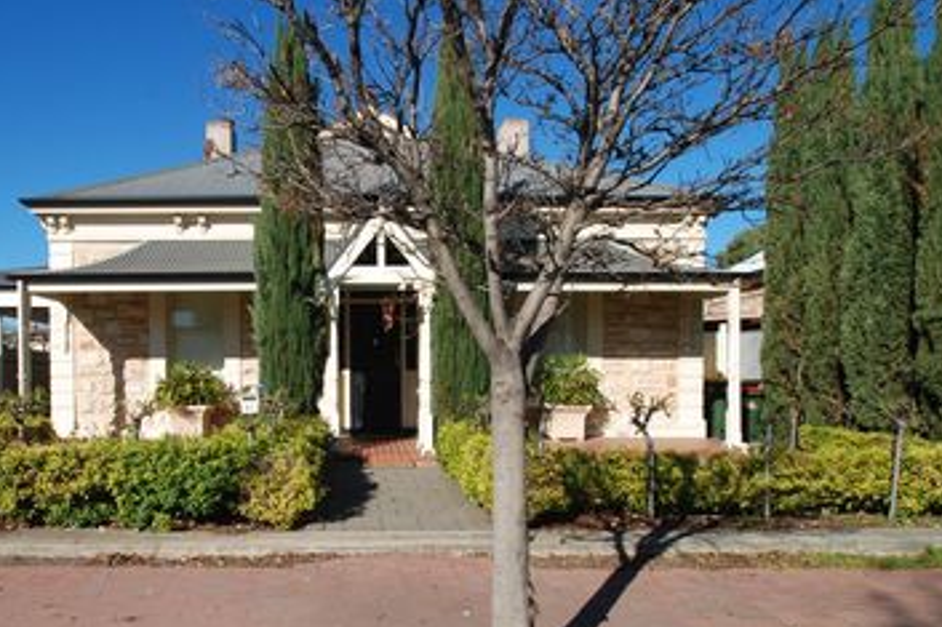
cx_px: 360
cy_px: 372
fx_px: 628
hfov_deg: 72.7
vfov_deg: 52.8
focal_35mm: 24
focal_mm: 12
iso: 100
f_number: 9
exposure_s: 1/200
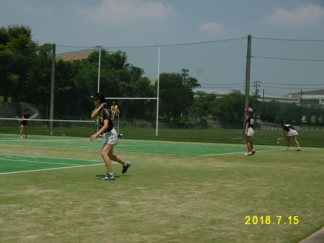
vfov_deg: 21.6
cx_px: 162
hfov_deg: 28.6
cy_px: 122
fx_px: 636
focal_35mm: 68
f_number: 4.4
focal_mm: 12.1
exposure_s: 1/200
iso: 100
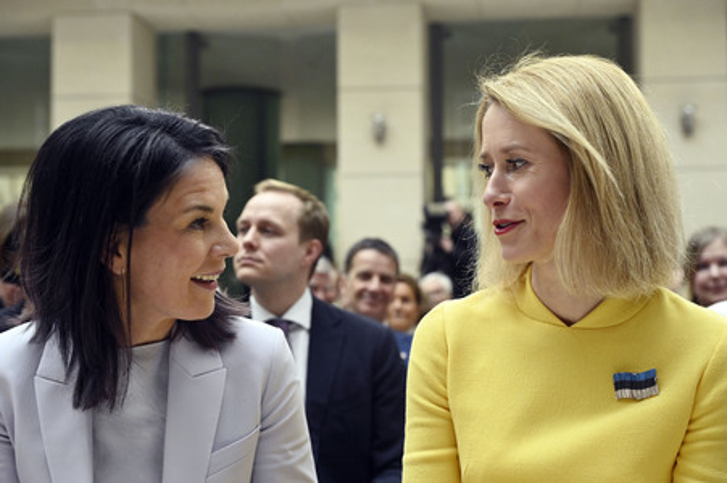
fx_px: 1251
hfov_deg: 32.4
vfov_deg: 21.9
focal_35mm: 62
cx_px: 364
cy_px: 242
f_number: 5
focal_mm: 62
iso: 4000
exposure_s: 1/800
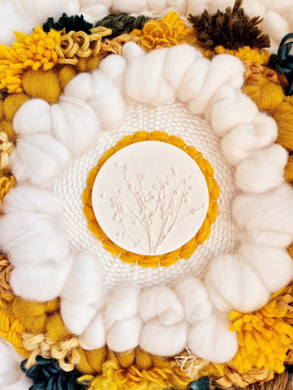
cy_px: 195
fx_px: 260
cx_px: 146
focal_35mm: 23
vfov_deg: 73.9
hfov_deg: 58.9
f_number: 1.8
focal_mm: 5.4
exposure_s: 1/180
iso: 40
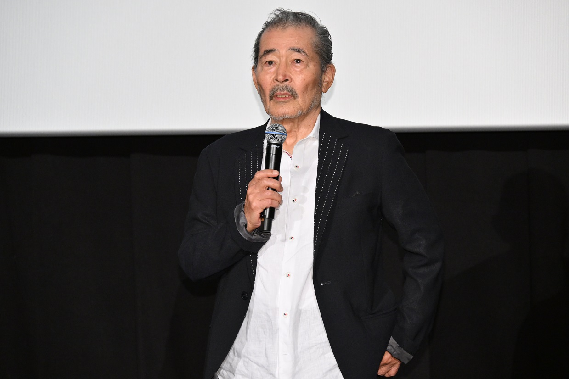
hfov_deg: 15.2
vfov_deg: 10.2
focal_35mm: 135
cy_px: 190
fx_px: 2134
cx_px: 284
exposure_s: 1/200
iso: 3200
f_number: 6.3
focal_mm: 135
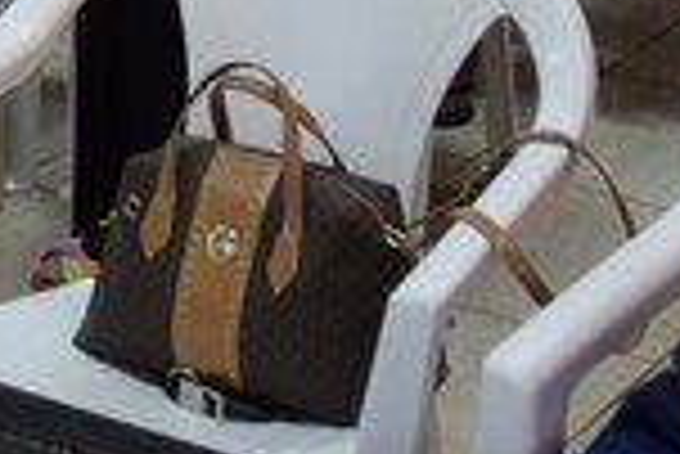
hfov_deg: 12.5
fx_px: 3044
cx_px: -122
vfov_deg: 8.2
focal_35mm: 161
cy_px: -414
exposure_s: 1/60
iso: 560
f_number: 4
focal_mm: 18
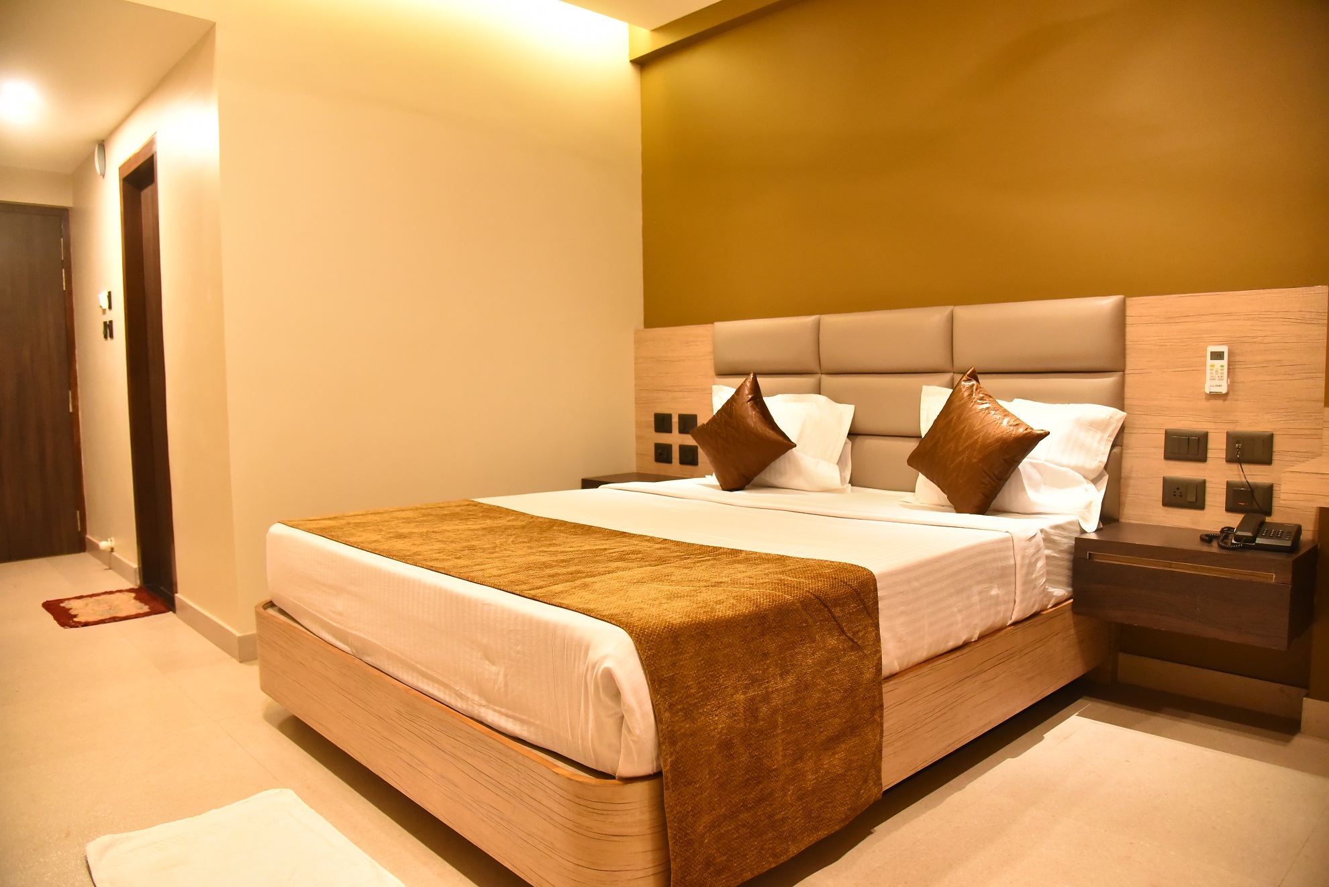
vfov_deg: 53.2
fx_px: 886
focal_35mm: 24
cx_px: 664
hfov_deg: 73.7
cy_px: 444
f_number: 4
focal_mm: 24
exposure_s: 1/100
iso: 5000
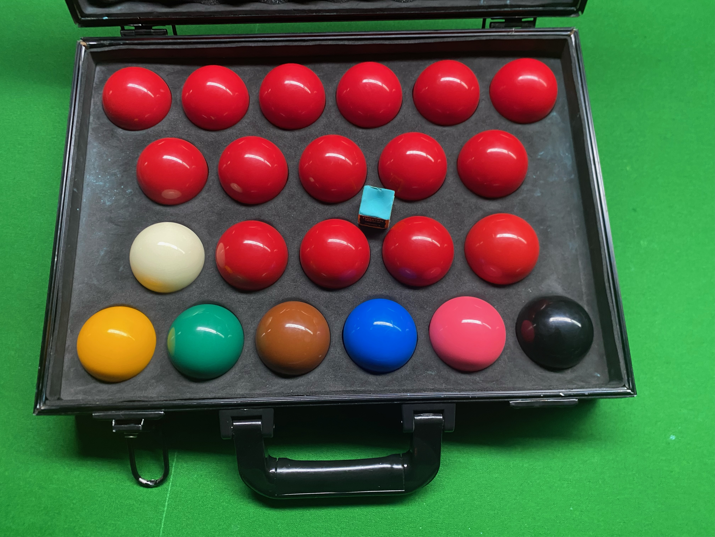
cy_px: 268
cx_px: 358
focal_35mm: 26
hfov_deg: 67.3
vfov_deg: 53.1
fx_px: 537
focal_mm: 4.25
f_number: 1.8
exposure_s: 1/50
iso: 400
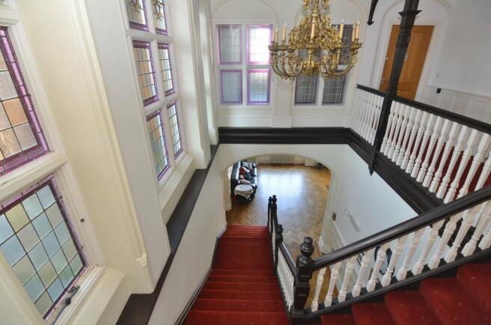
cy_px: 162
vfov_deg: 71.8
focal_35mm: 16
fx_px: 224
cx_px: 246
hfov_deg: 95.1
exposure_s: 1/60
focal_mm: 11
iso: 500
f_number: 4
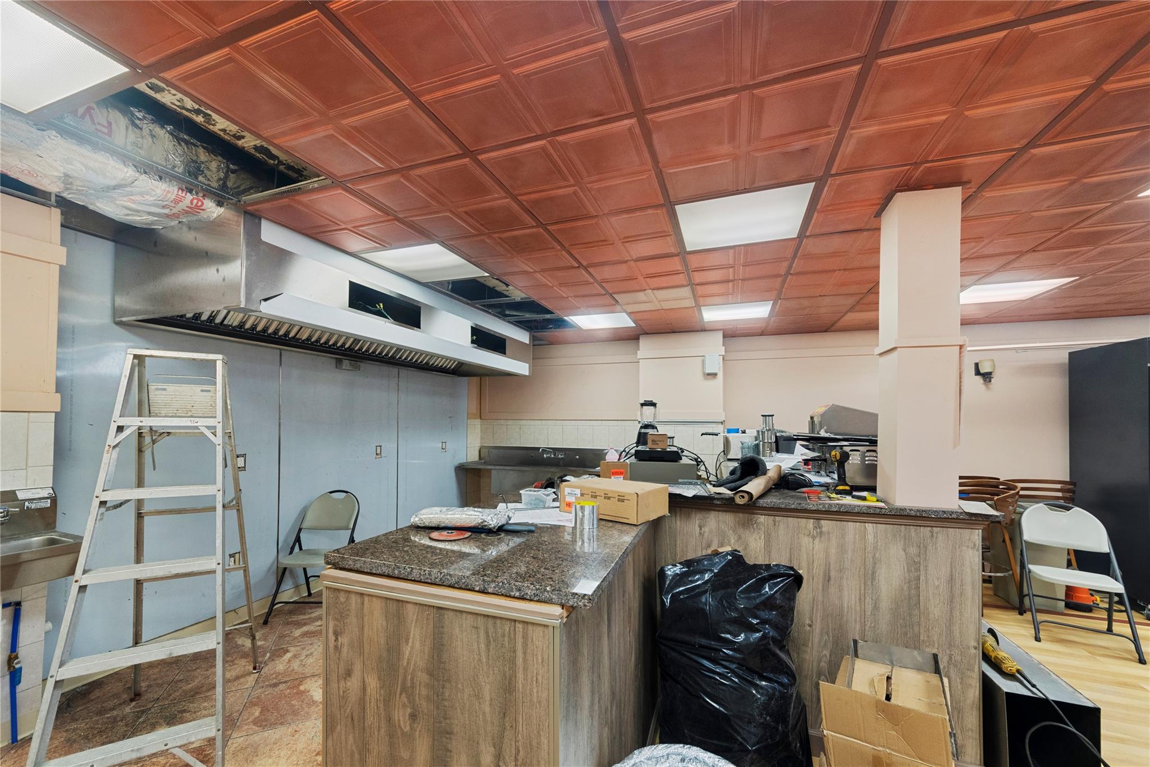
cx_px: 575
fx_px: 383
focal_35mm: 12
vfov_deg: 90.0
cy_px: 384
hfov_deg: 112.6
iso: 400
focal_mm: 8
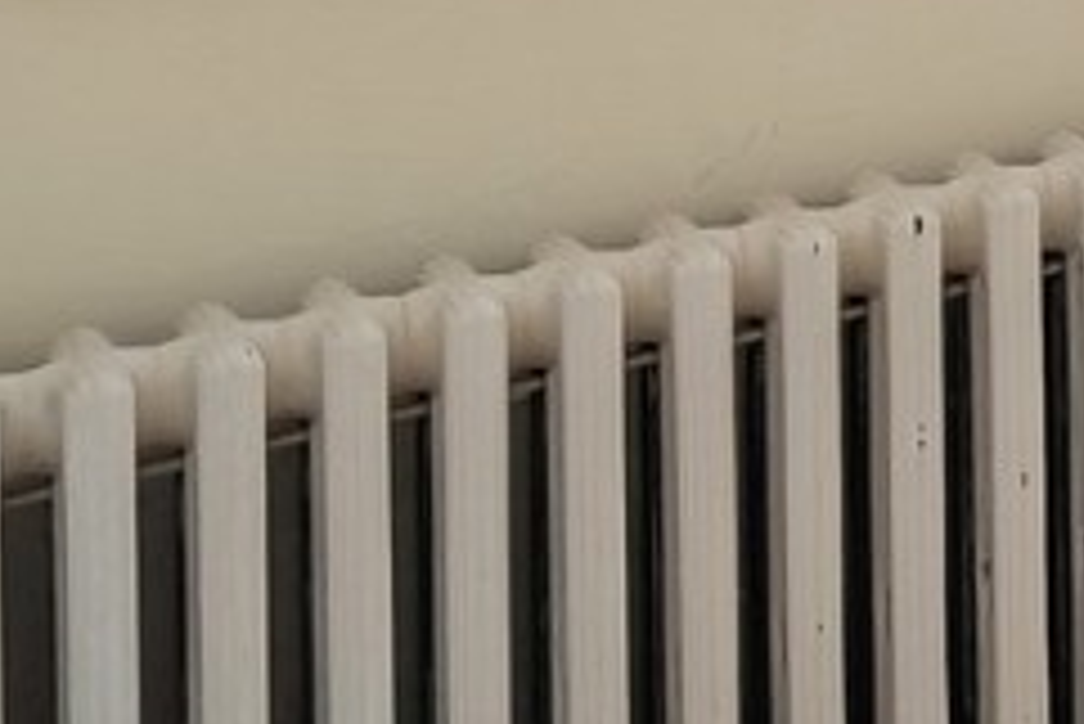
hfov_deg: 8.8
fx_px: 5393
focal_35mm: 179
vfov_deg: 7.3
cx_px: 3531
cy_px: -922
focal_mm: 24
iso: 640
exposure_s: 1/125
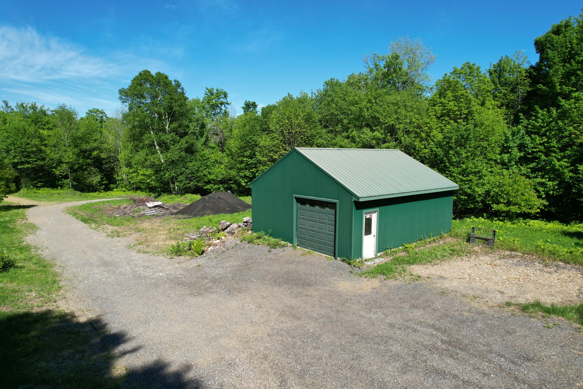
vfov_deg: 57.2
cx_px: 292
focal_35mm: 22
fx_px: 356
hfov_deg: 78.6
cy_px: 194
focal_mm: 8.38
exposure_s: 1/1500
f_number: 2.8
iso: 100
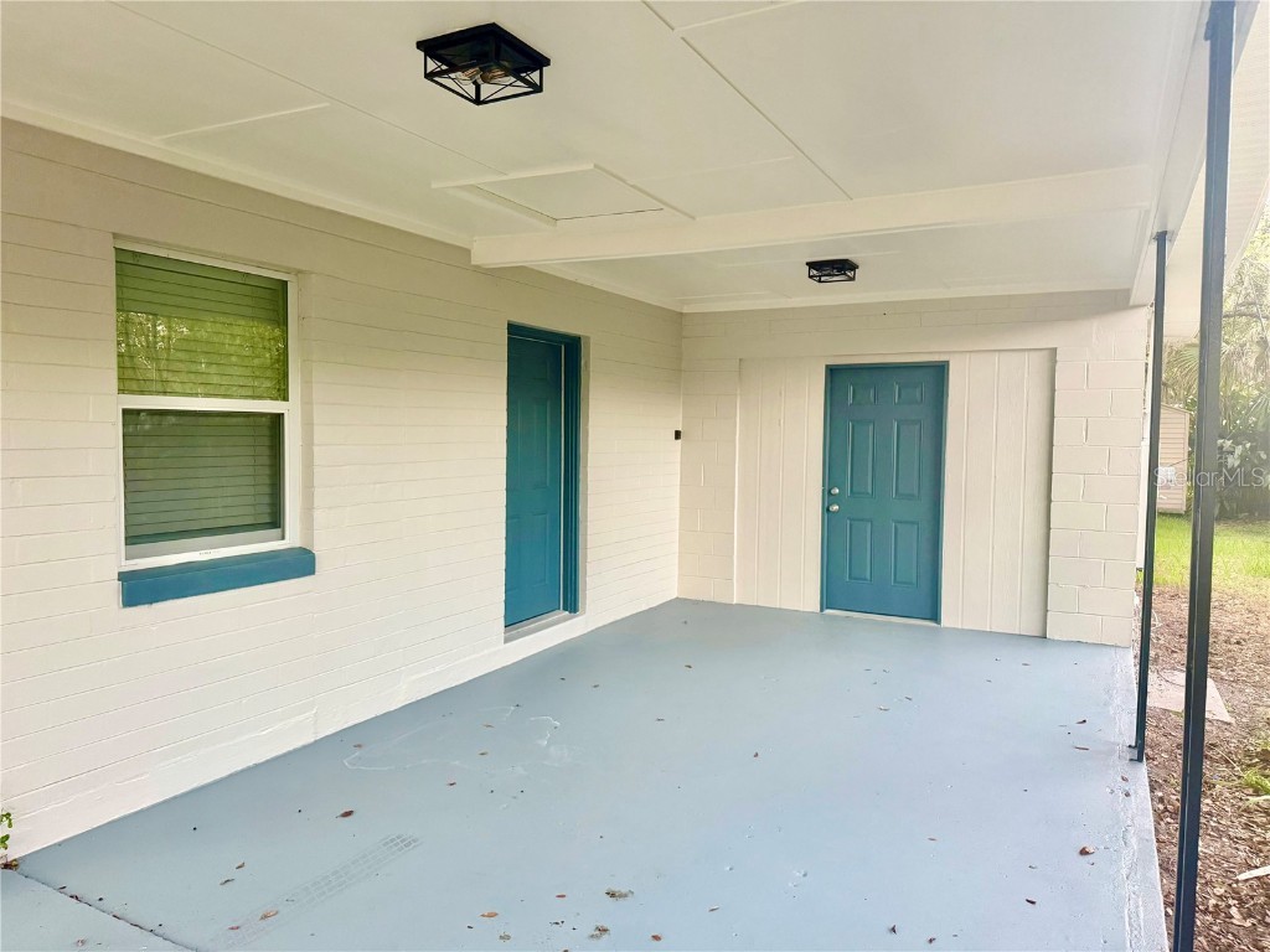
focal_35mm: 24
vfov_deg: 56.8
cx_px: 635
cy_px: 476
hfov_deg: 71.6
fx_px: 881
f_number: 1.78
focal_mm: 6.76
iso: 320
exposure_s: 1/60
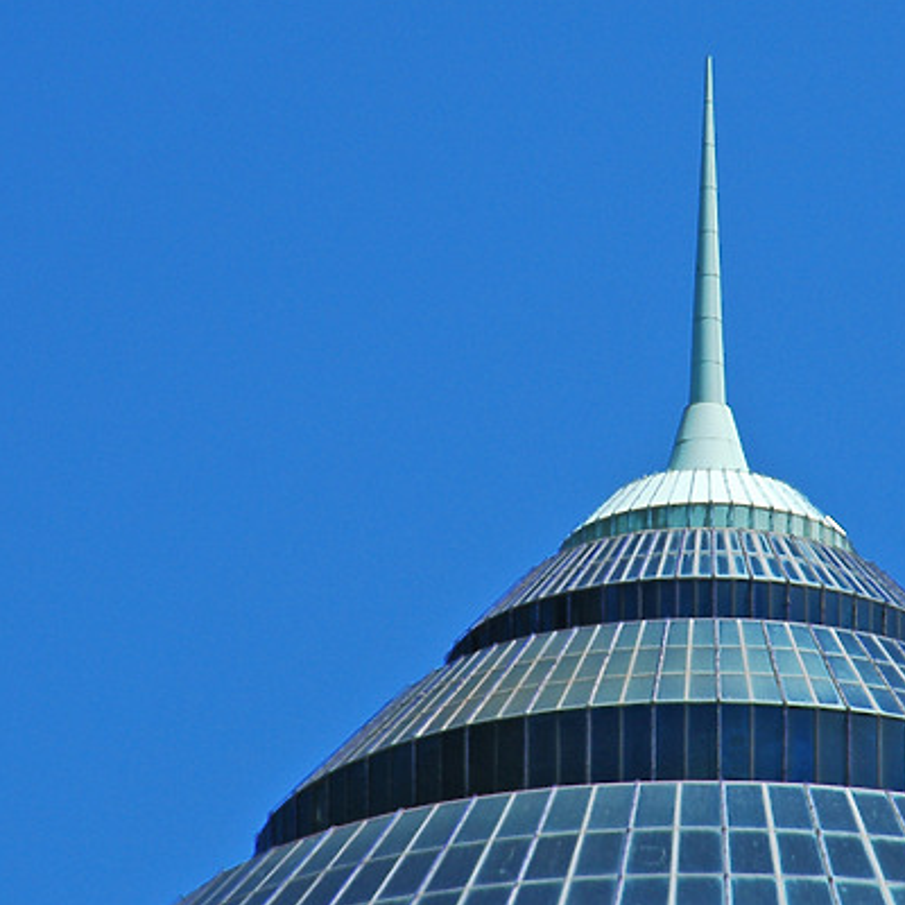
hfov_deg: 3.1
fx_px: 16949
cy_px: 482
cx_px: 706
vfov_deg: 3.1
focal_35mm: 573
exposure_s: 1/800
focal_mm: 200
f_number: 7.1
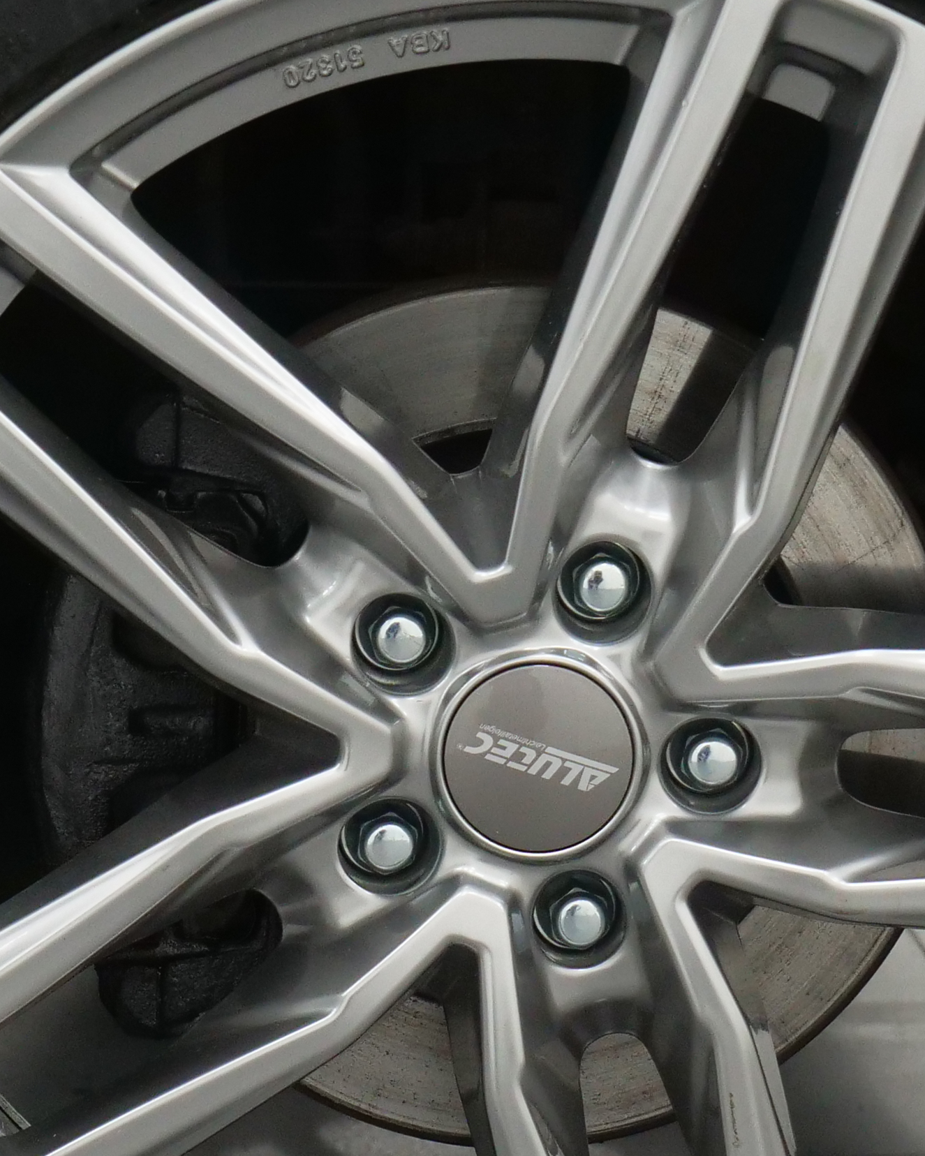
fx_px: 5646
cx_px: 420
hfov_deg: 9.4
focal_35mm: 165
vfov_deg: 11.7
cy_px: 741
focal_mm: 27
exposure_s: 1/400
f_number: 4
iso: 1600
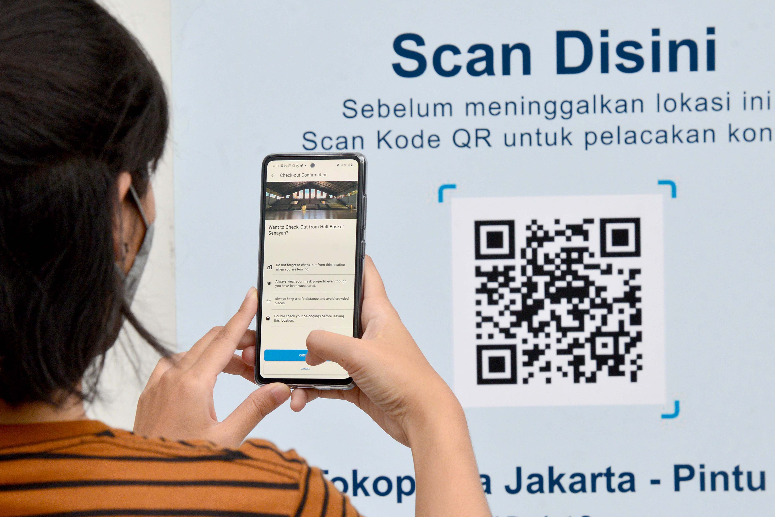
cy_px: 258
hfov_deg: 23.6
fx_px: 1852
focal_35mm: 86
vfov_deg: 15.9
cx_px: 388
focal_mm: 86
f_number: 10
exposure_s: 1/125
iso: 1600
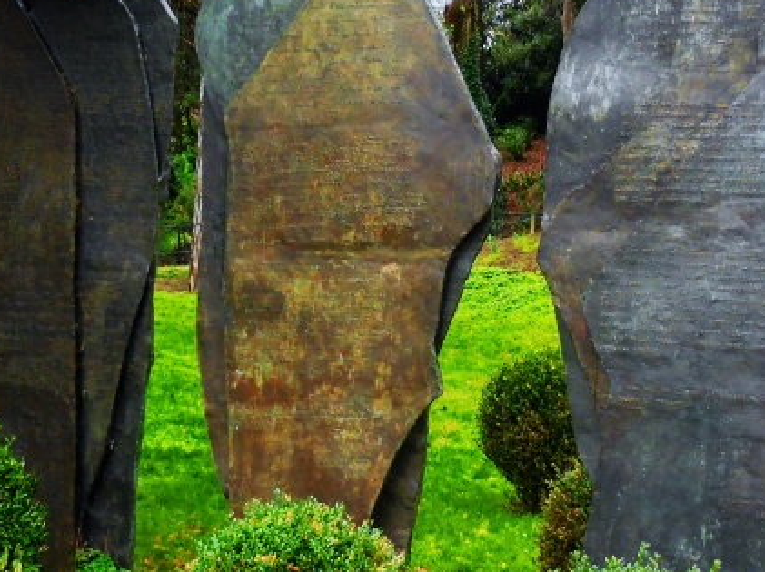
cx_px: 442
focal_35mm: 79
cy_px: 277
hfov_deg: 24.7
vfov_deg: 18.6
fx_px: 1744
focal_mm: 9.4
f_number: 4.3
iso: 900
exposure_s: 1/60
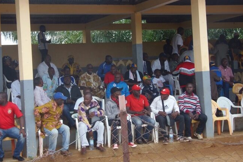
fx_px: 486
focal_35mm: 72
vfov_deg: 18.9
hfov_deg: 28.1
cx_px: 111
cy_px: 62
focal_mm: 11.7
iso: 64
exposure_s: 1/125
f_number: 4
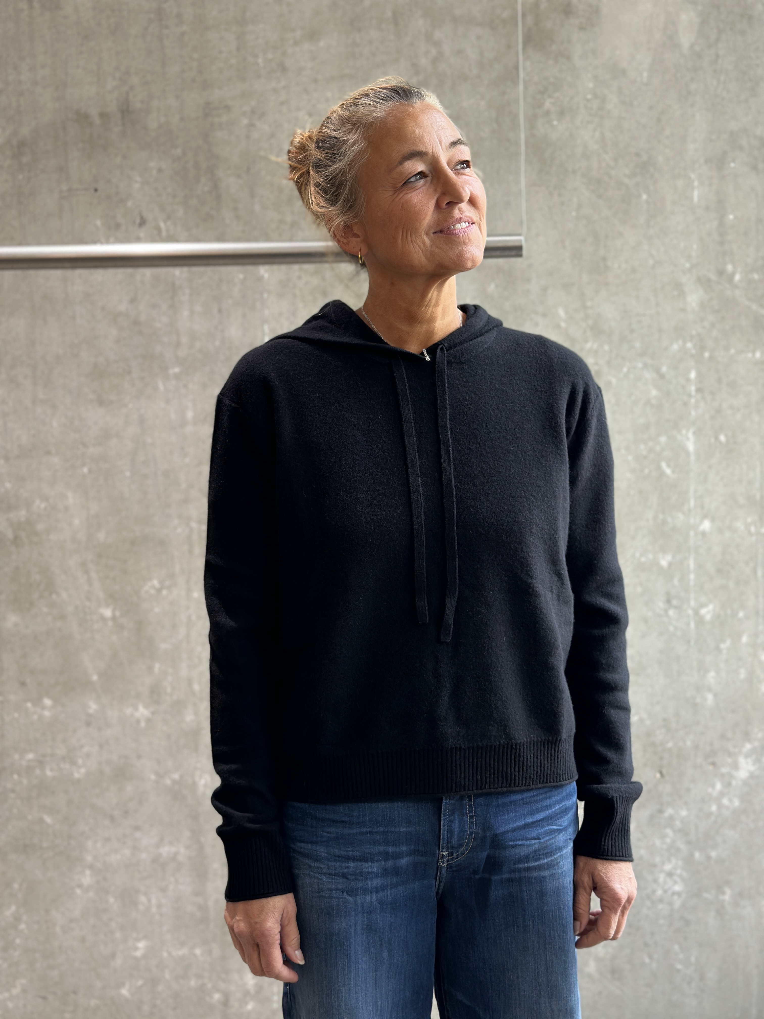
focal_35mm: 48
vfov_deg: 39.7
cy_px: 510
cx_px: 382
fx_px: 1413
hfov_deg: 30.3
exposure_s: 1/121
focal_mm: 6.86
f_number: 1.78
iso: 100
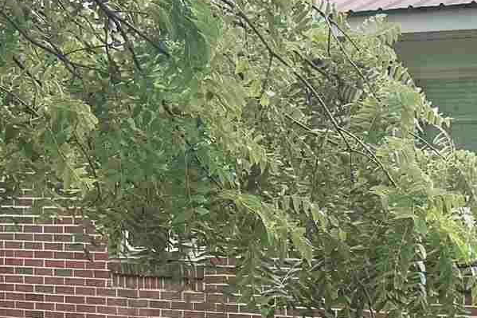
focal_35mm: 128
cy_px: 182
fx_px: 1695
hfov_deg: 16.0
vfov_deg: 10.7
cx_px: 236
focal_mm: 6.76
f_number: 1.78
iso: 100
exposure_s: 1/338
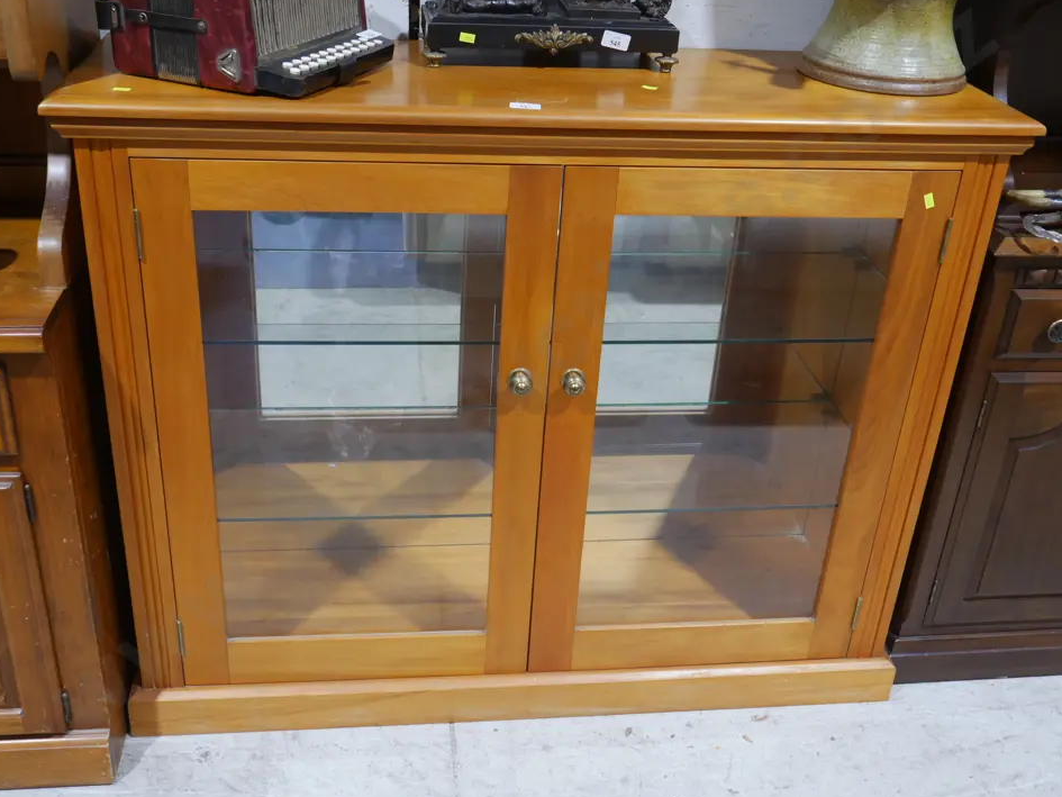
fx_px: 1197
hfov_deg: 47.9
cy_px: 372
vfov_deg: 36.8
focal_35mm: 39
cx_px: 524
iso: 800
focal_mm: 18
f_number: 5.3
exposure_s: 1/60
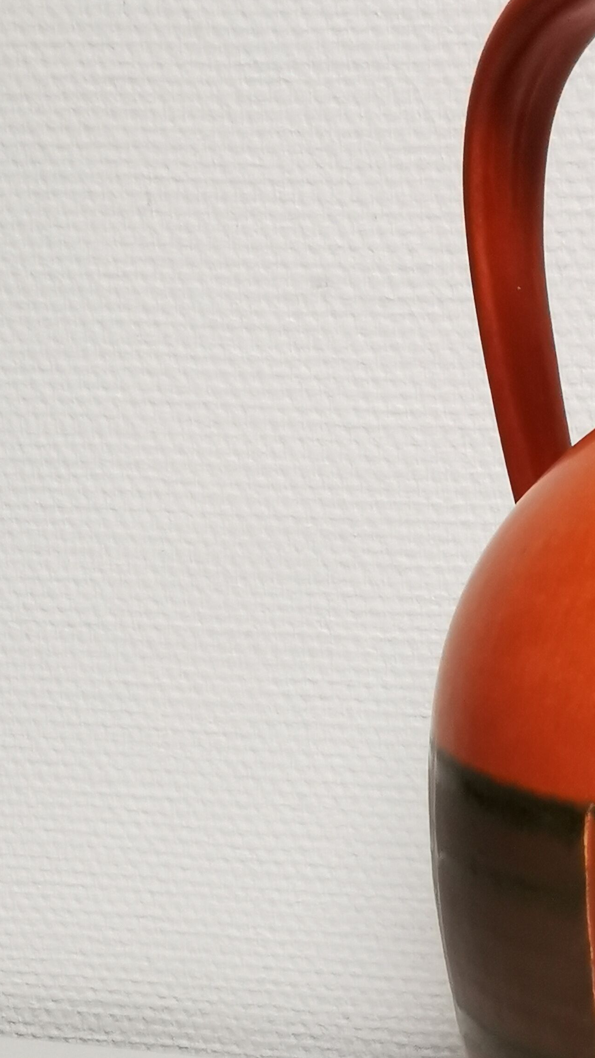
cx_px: 791
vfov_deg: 37.7
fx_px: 1542
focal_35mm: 55
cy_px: 649
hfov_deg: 19.9
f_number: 2.2
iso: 320
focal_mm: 2.26
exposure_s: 1/34.5
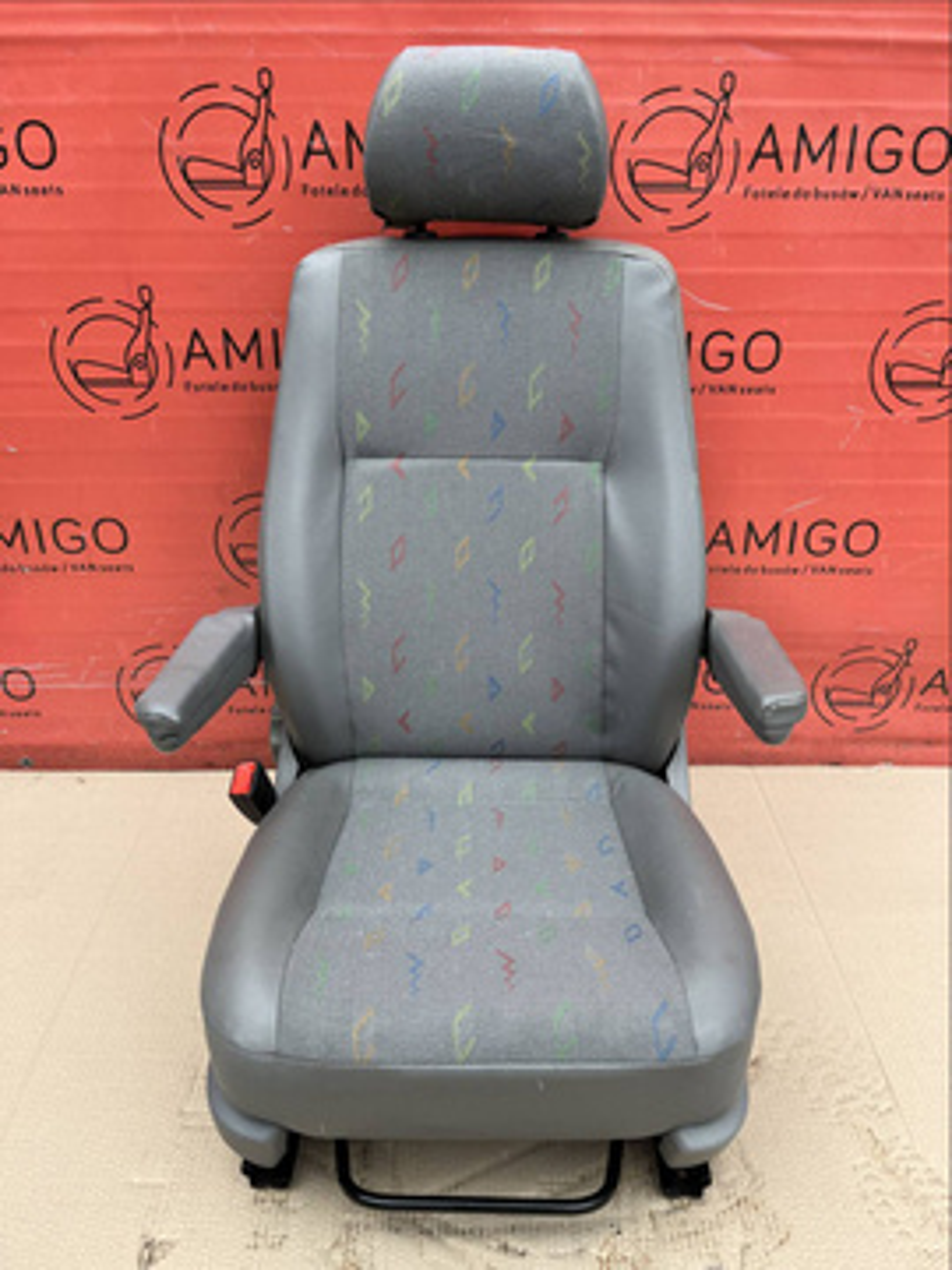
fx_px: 953
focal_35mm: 26
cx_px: 476
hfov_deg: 53.1
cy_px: 635
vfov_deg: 67.3
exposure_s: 1/121
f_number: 1.6
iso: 100
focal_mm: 5.1
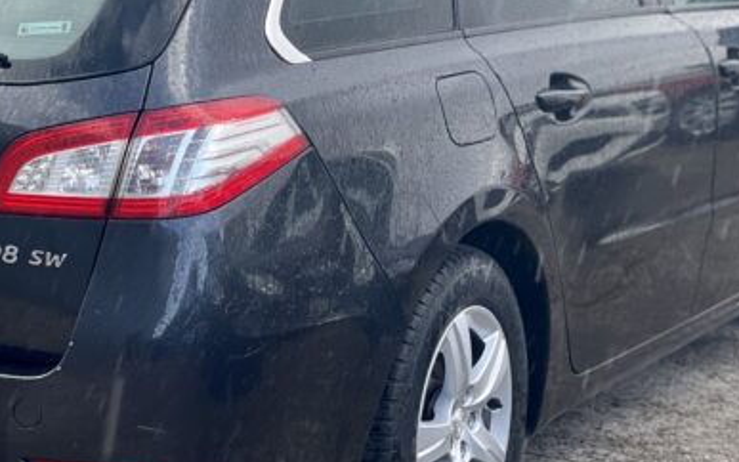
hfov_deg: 18.2
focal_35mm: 114
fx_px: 2296
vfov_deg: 11.5
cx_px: 199
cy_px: 107
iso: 32
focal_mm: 6
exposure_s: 1/335
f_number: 2
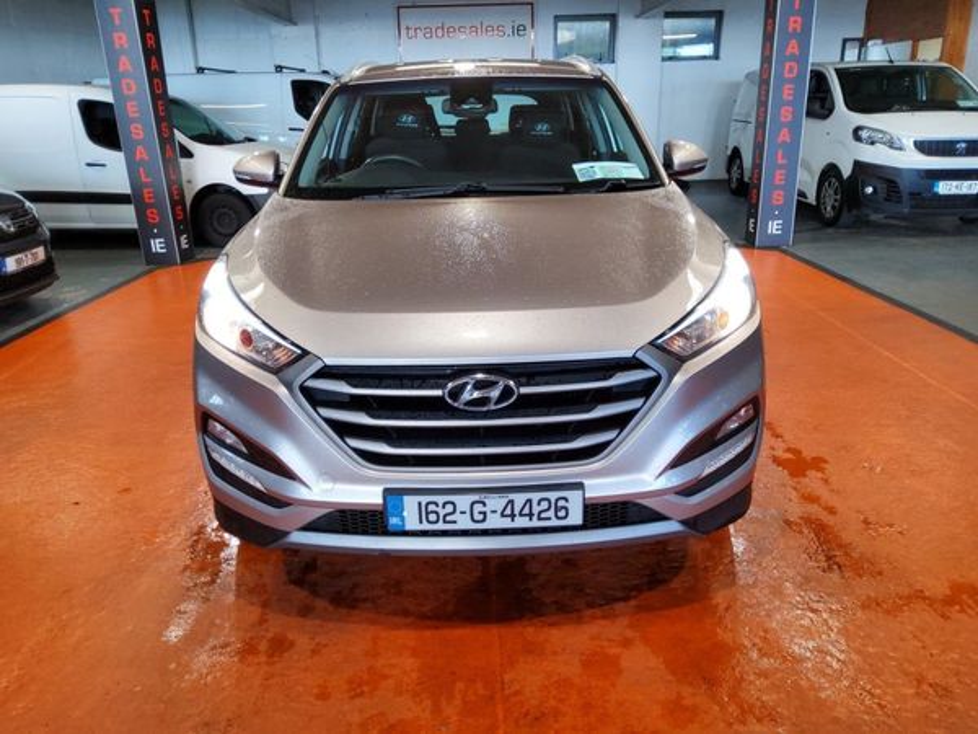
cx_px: 489
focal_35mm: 26
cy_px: 367
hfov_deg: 67.3
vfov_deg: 53.1
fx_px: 735
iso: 200
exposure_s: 1/100
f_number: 2
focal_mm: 3.08
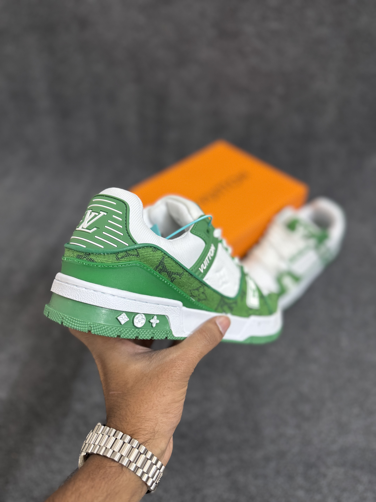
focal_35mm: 24
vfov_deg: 71.6
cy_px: 251
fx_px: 348
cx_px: 188
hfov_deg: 56.8
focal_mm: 6.76
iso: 320
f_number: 1.78
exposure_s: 1/50
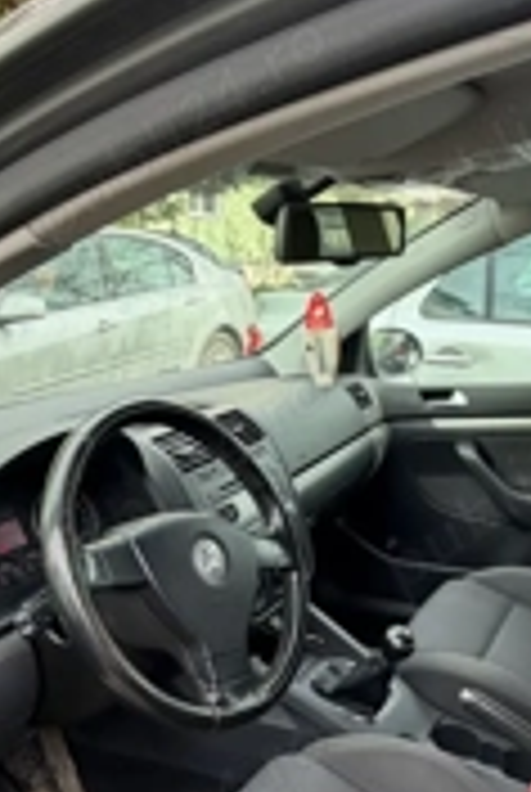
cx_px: 270
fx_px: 727
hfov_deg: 40.1
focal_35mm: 33
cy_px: 536
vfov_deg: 55.8
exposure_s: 1/121
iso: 64
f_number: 2.2
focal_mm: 2.22
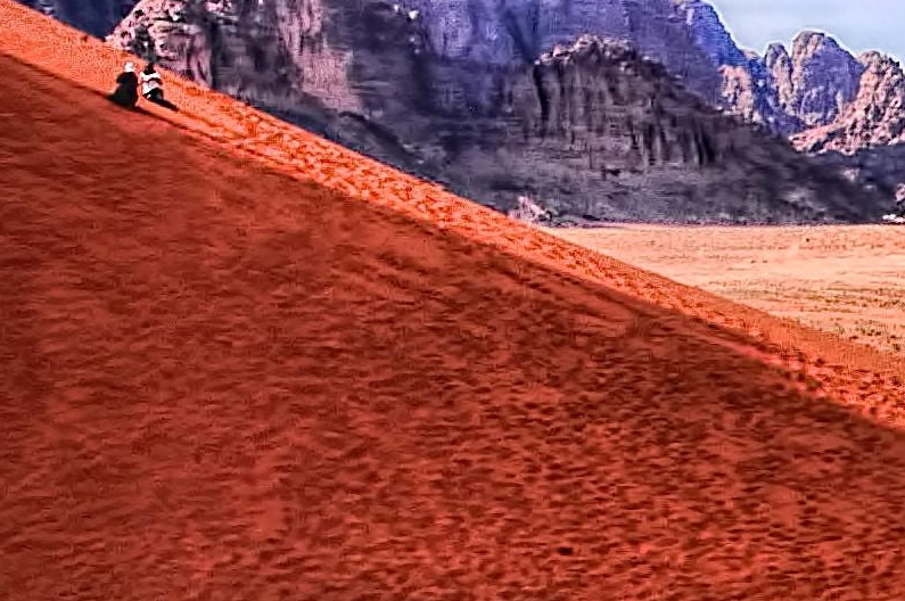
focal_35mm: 159
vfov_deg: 8.6
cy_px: 401
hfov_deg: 11.8
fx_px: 3992
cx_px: 1698
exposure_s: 1/90
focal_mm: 28
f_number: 22
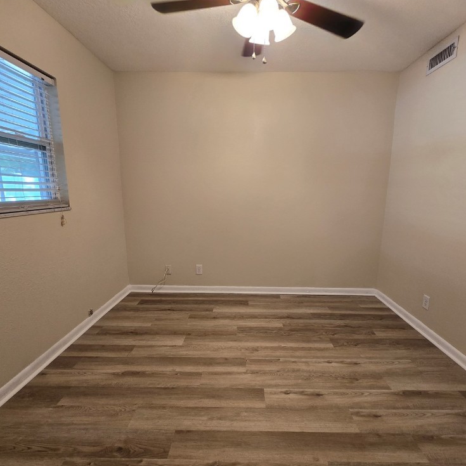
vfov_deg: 87.4
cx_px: 243
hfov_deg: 87.4
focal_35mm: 16
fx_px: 244
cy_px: 240
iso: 160
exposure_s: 1/60
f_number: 2.2
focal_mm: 2.2
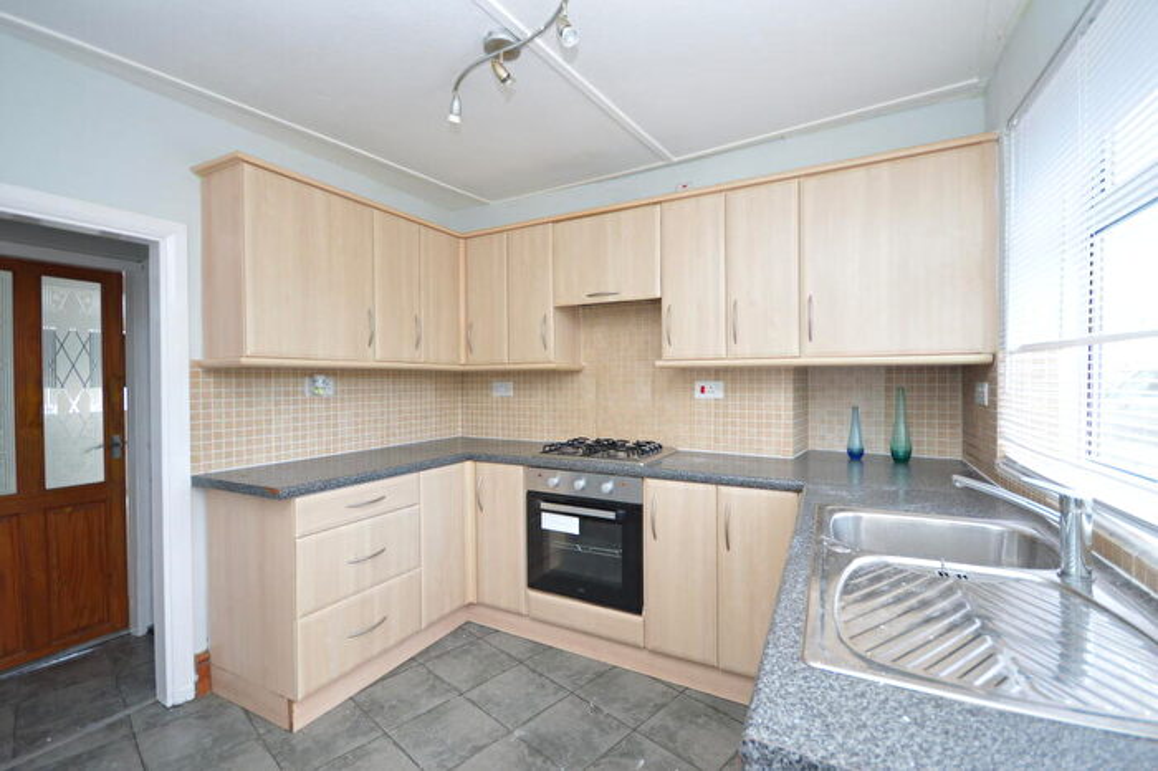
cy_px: 386
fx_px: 482
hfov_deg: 100.4
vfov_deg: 77.3
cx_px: 579
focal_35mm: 15
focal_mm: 10
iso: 400
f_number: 4
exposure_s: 1/60
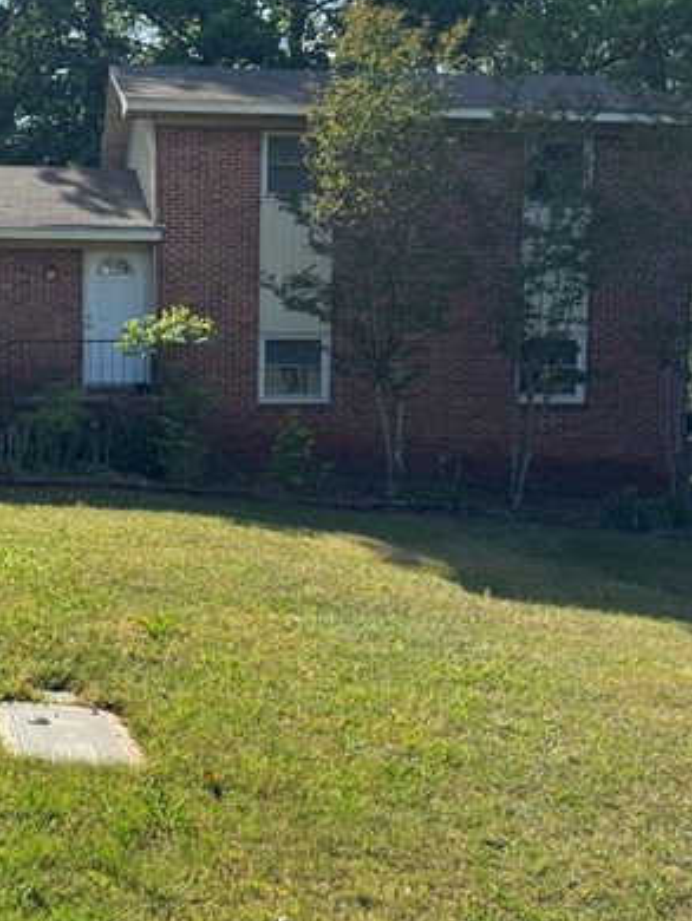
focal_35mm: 41
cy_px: 391
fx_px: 1092
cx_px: 189
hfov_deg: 34.6
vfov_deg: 45.6
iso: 80
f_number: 1.78
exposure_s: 1/1818
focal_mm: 6.76
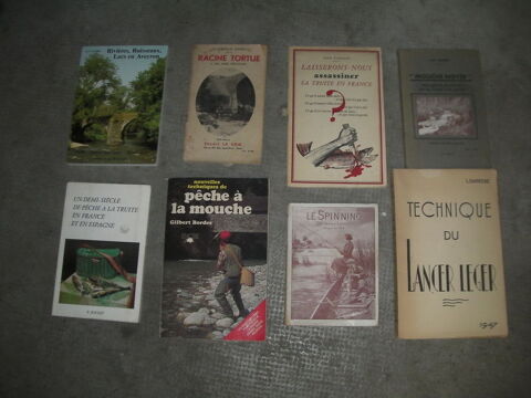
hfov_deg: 49.0
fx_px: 583
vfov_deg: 37.7
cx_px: 266
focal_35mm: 38
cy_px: 199
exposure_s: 1/30
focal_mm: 6.3
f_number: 3.5
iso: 200
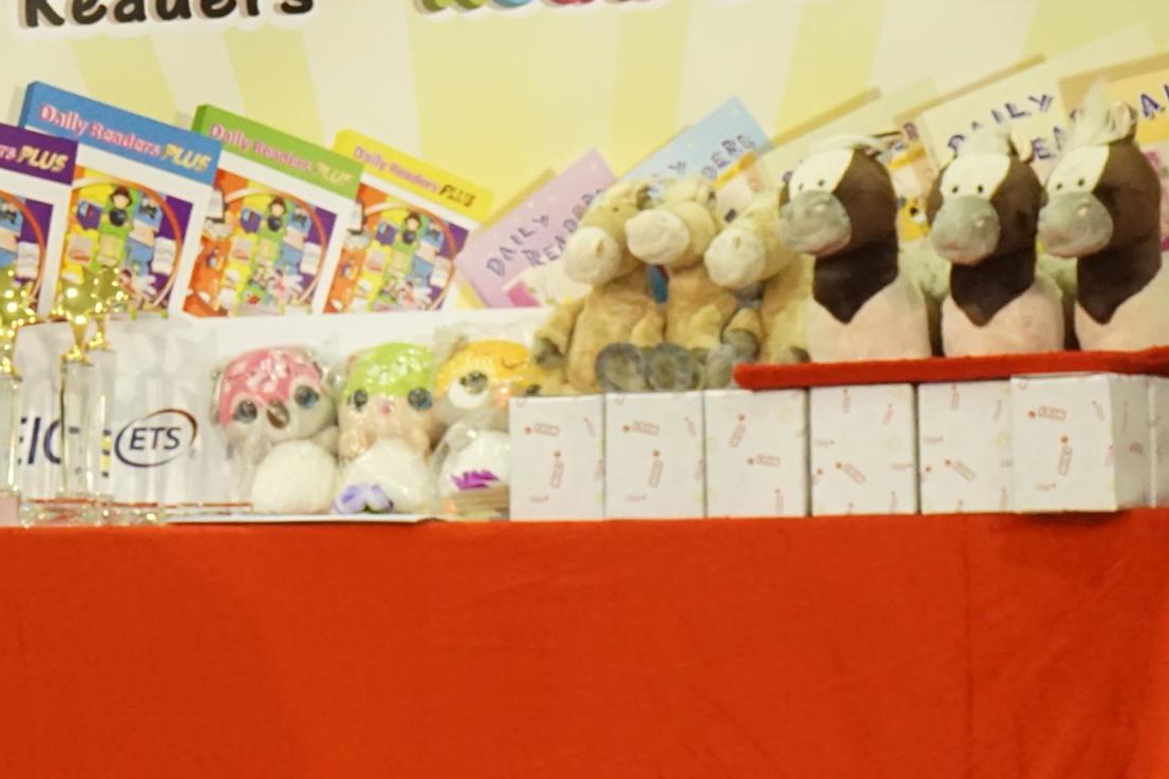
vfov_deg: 8.0
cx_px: -162
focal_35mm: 171
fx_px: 5563
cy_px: 241
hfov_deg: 11.8
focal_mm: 43
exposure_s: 1/80
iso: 3200
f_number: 5.6
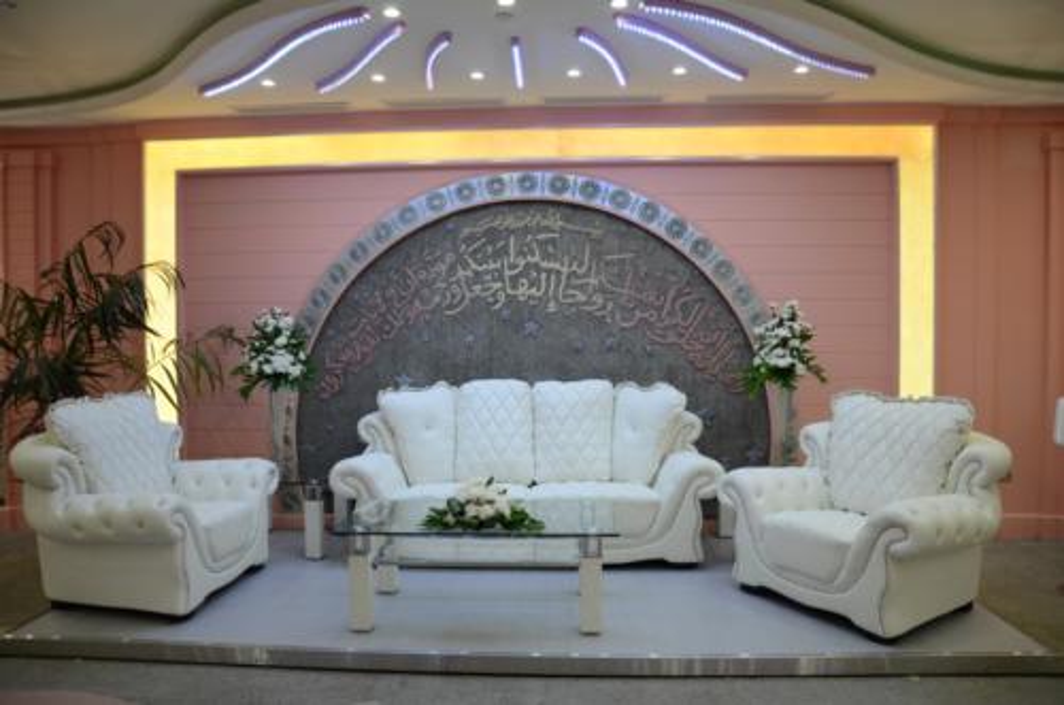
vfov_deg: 47.7
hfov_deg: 67.5
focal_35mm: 27
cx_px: 532
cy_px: 352
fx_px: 796
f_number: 3.5
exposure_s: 1/50
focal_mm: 18
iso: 800
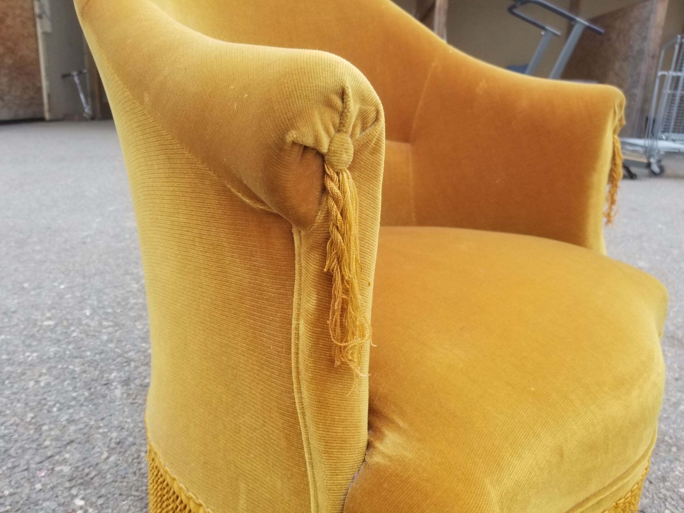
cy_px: 256
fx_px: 514
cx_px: 342
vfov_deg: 53.1
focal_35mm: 26
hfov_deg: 67.3
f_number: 1.7
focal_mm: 4.25
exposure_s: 1/204
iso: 50
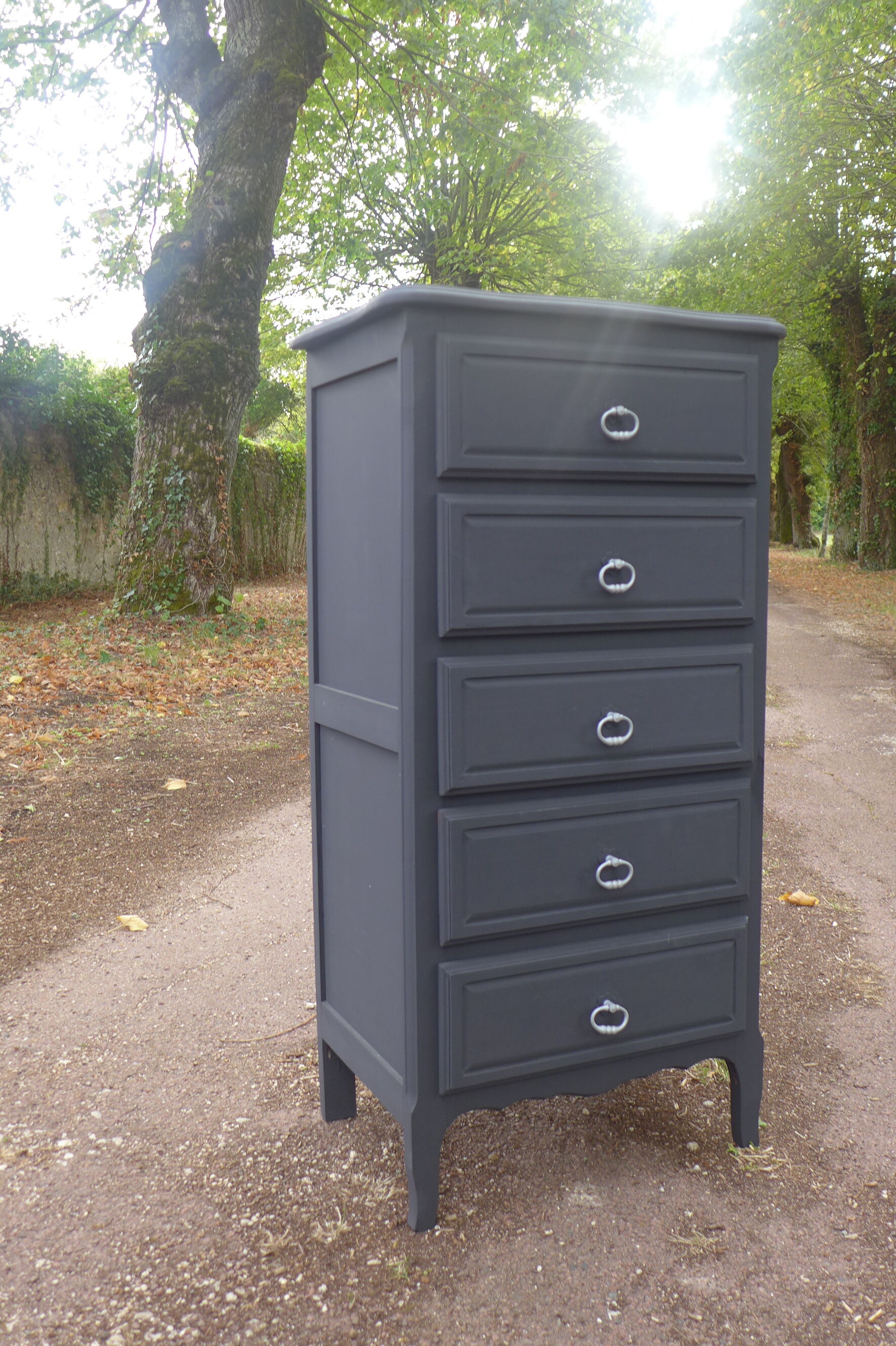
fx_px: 1196
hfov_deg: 41.1
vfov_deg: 58.7
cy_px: 673
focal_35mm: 32
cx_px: 448
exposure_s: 1/100
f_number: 1.8
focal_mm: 6.3
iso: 80
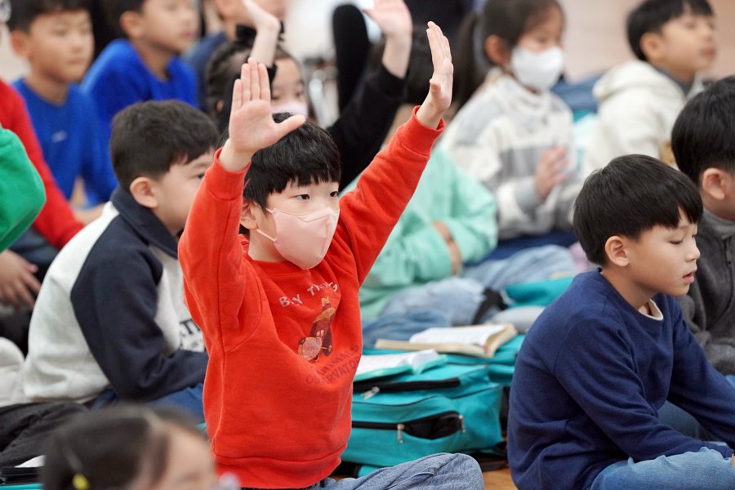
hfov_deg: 10.3
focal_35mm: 200
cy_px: 245
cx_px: 368
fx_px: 4083
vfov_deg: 6.9
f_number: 4
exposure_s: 1/250
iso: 4000
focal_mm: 200
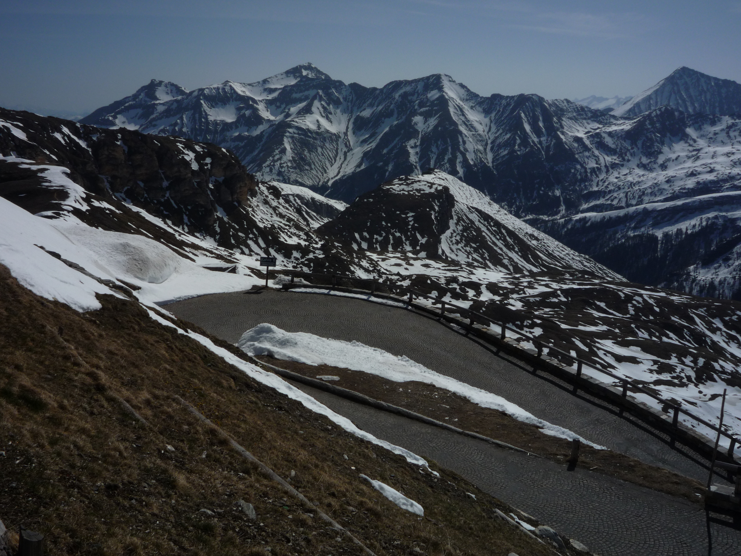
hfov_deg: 51.4
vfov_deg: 39.7
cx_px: 370
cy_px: 278
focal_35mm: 36
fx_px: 771
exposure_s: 1/1000
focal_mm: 6.3
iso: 100
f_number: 8
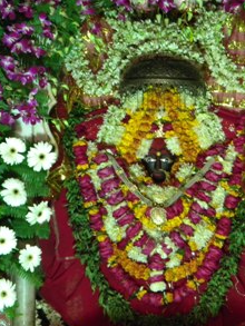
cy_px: 164
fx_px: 1905
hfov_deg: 7.4
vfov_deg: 9.8
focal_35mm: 202
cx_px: 170
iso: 400
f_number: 5
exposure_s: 1/19.7
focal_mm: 26.8
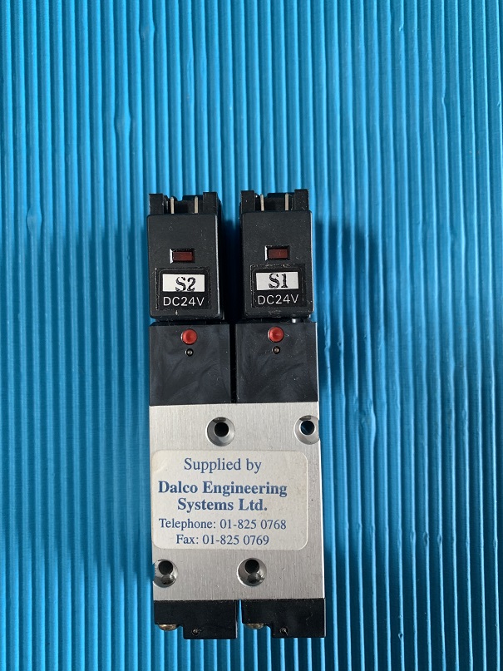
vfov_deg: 67.3
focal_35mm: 26
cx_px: 252
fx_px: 504
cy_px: 336
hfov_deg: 53.1
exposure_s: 1/60
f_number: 1.8
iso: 200
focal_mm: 4.25
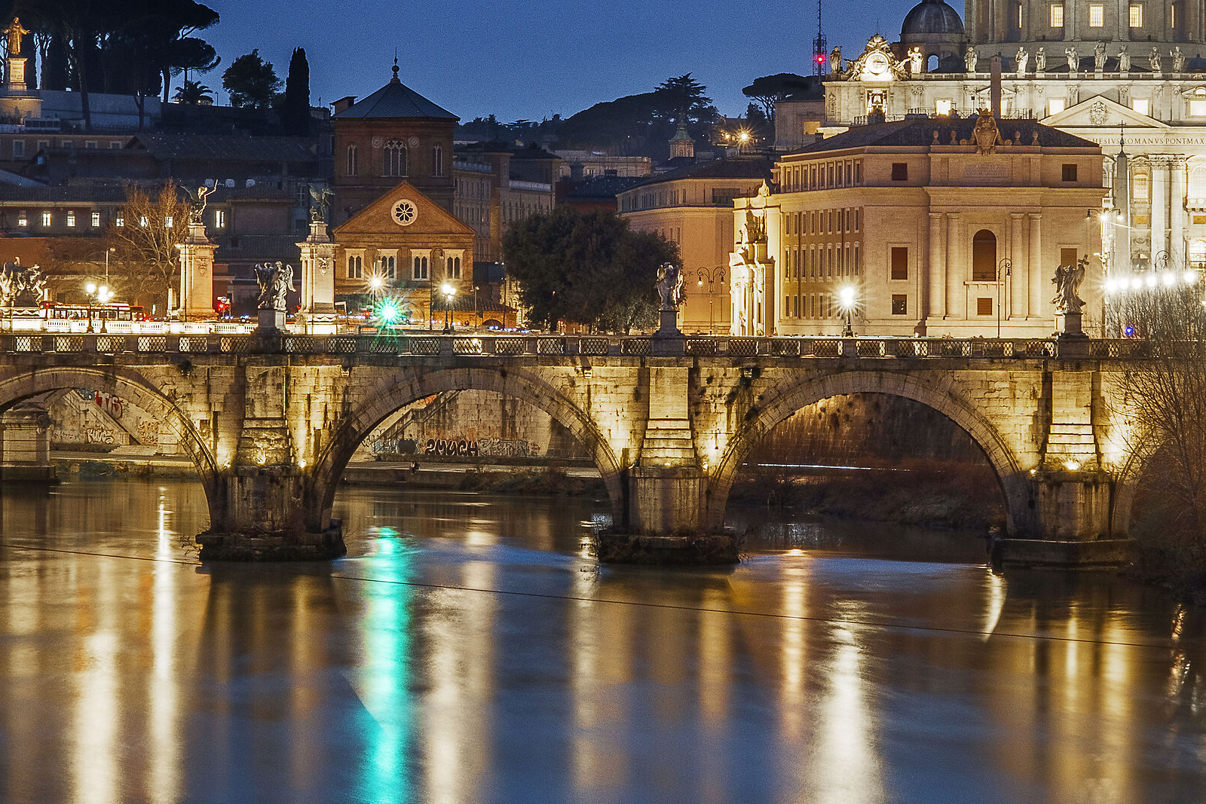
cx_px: 649
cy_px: 240
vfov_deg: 7.6
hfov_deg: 11.4
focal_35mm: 180
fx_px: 6030
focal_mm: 80
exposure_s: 14
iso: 200
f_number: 16
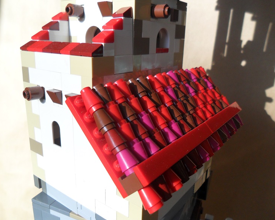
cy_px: 113
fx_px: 236
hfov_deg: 60.4
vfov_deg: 50.0
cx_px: 137
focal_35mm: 29
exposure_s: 1/250
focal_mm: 4.9
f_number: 3.5
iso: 100
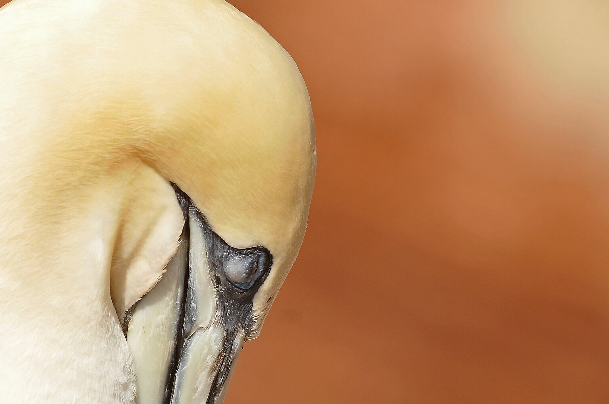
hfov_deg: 2.5
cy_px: 248
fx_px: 13888
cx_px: 149
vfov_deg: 1.7
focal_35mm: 822
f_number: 7.1
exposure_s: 1/640
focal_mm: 350
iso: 200
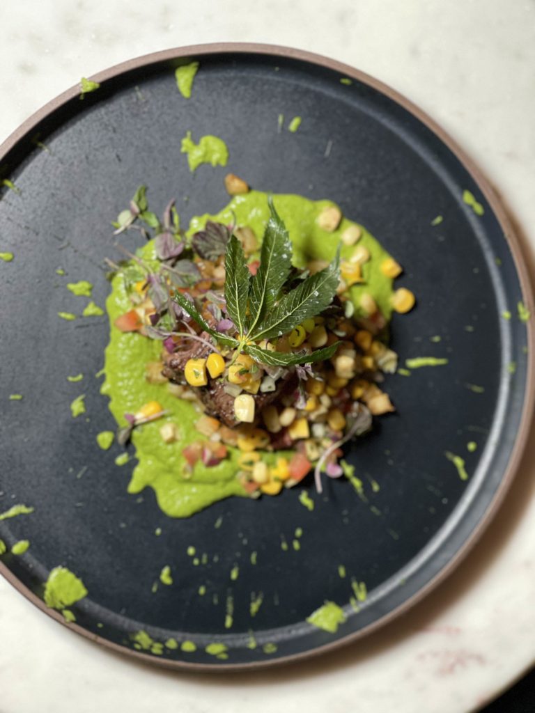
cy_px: 356
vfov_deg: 30.3
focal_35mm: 64
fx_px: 1319
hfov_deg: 22.9
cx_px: 268
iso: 320
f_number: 2.2
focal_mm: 7.5
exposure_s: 1/40
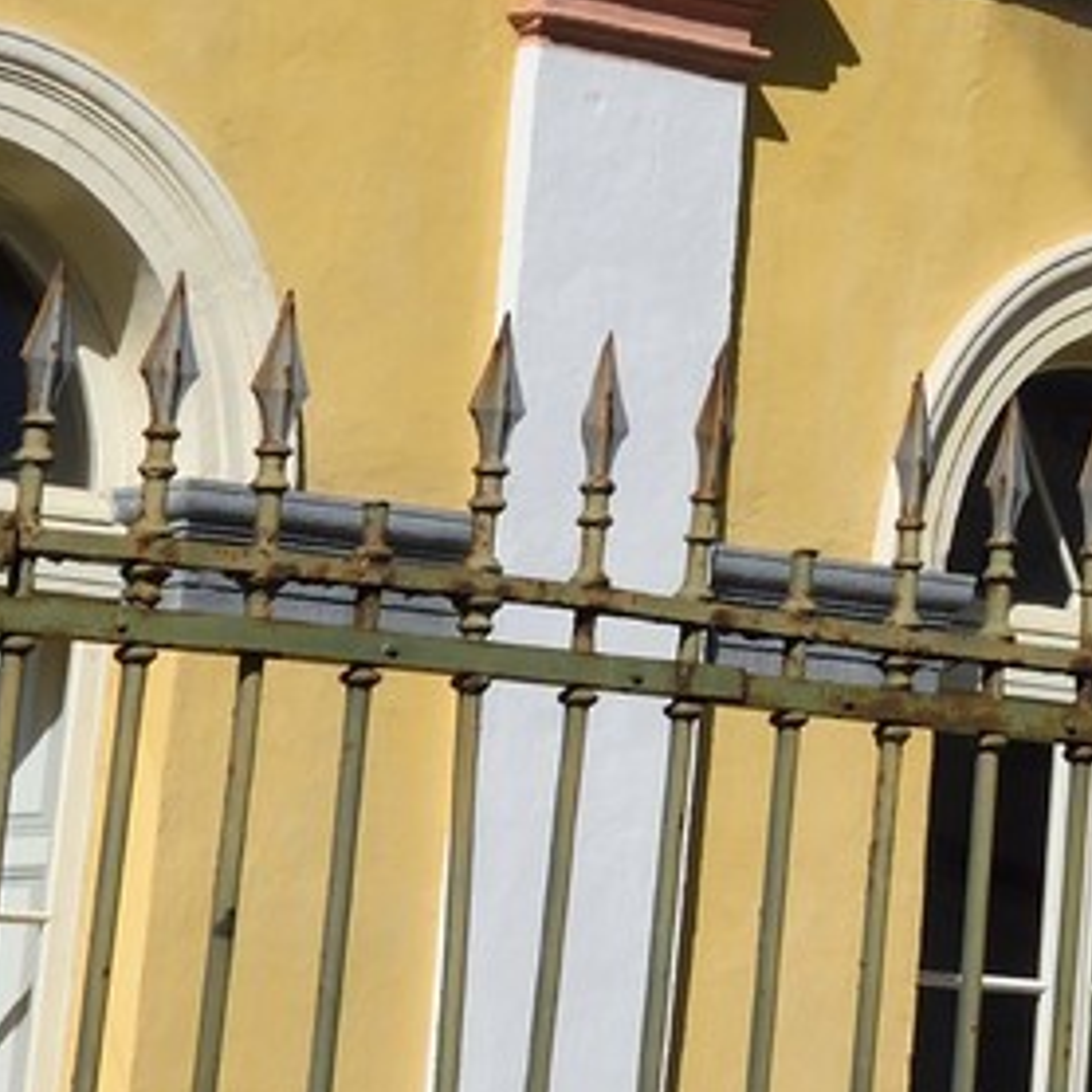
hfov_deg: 8.0
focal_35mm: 205
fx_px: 7317
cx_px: 2412
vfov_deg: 8.3
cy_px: -754
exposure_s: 1/250
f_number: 16
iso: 200
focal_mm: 42
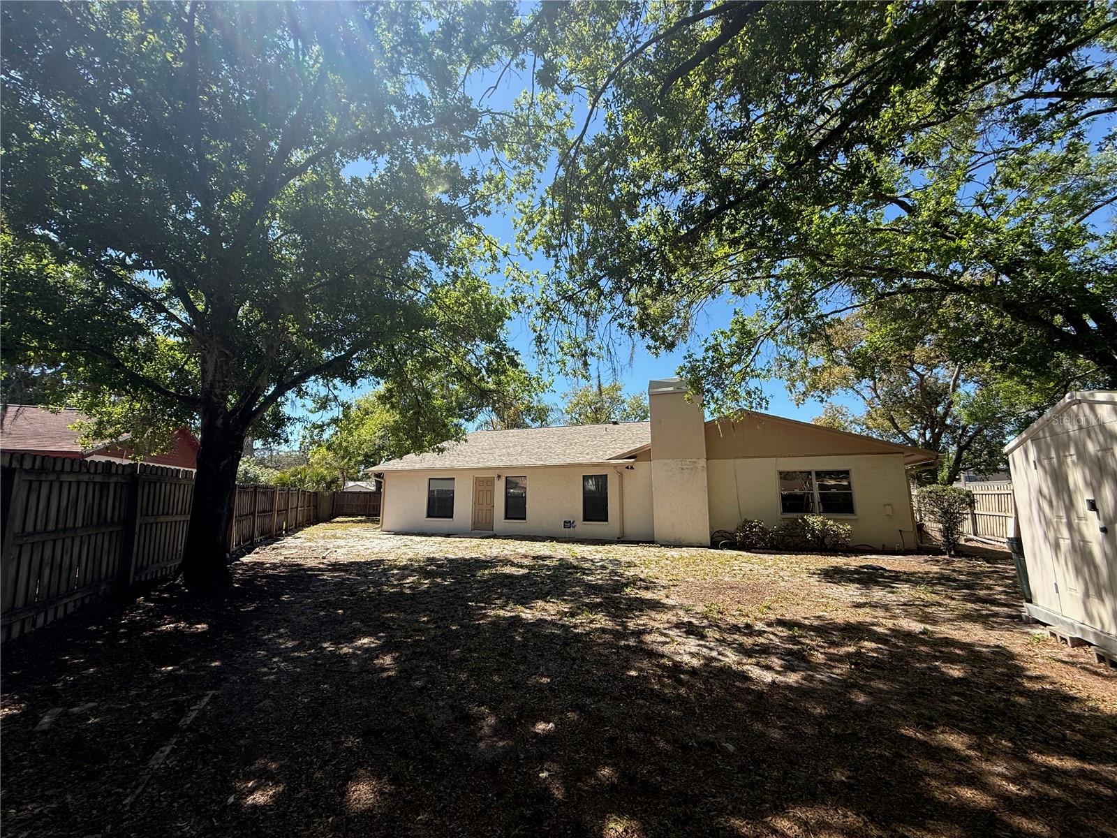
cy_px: 419
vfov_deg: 85.7
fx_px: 452
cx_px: 558
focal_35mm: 14
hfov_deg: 102.1
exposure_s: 1/1033
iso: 50
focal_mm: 2.22
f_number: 2.2
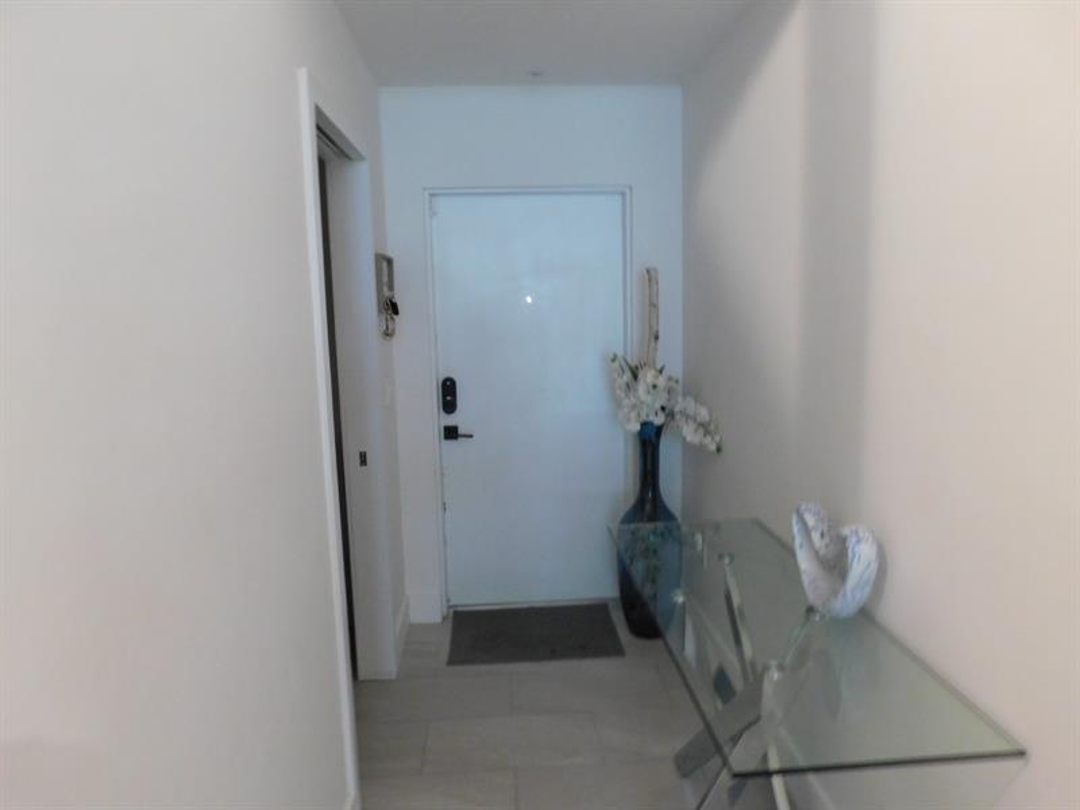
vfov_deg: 58.9
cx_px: 540
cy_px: 405
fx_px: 718
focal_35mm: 23
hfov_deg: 73.9
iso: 450
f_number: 3
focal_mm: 4
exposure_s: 1/8
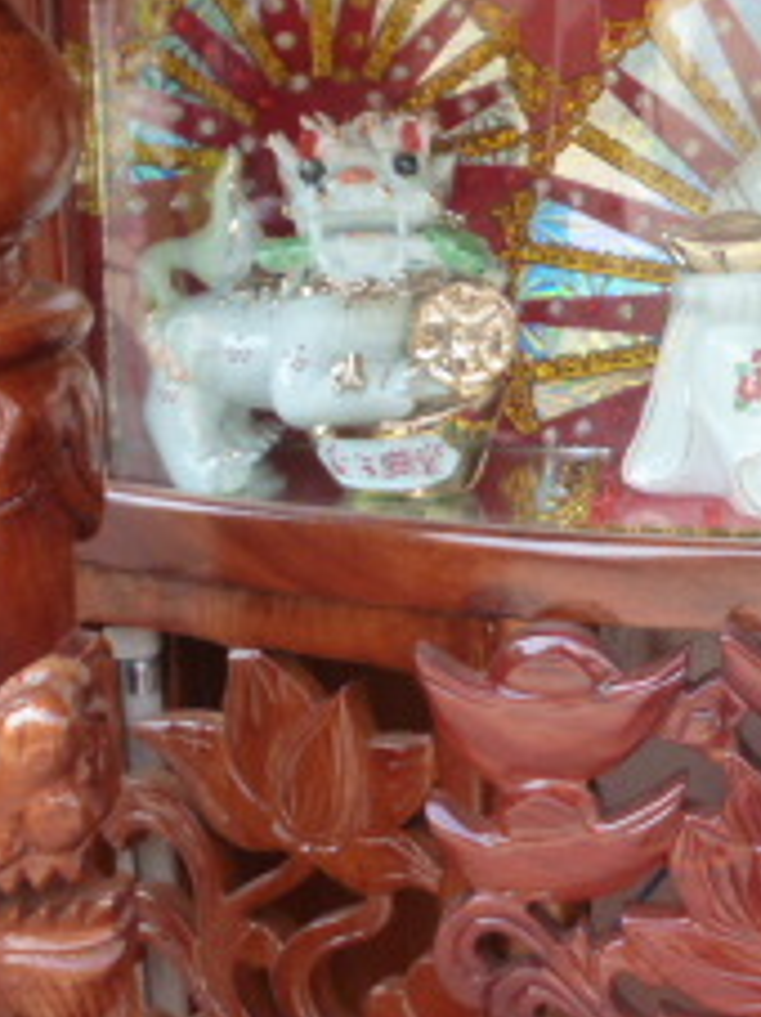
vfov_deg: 24.7
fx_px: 2318
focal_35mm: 79
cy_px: 488
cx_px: 725
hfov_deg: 18.3
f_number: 3.1
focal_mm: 5
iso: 160
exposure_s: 1/80
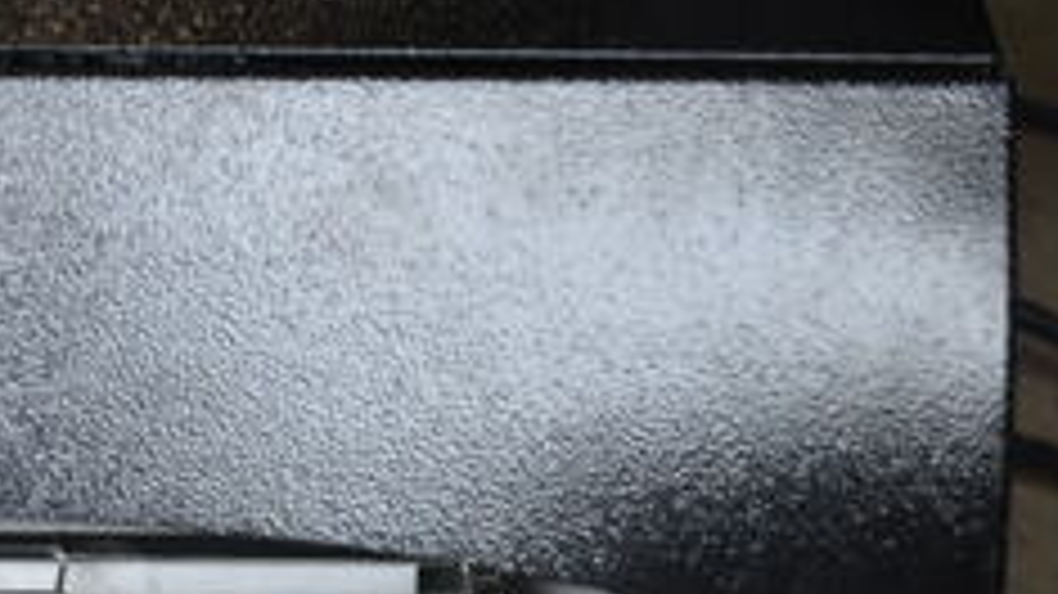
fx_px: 2973
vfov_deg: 11.1
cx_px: -158
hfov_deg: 19.2
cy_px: 774
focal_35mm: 106
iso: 280
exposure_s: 1/40
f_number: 4
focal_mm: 26
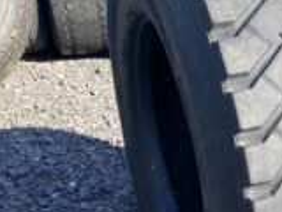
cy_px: 140
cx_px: 361
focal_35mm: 70
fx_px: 570
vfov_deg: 20.9
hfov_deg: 24.4
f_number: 1.8
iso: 32
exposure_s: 1/772
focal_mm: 4.25
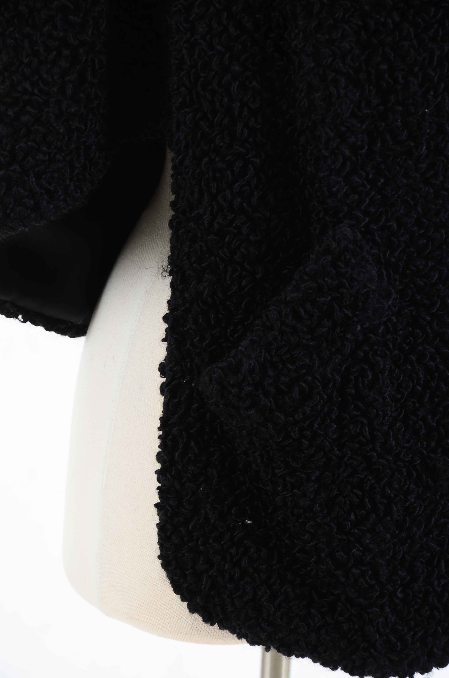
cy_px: 339
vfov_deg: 13.1
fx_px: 2960
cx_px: 224
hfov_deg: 8.7
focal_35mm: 158
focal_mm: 105
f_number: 7.1
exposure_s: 1/80
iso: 160
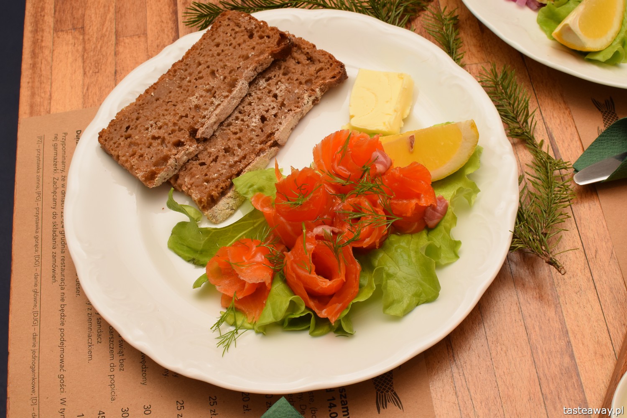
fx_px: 914
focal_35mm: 52
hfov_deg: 37.9
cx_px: 314
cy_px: 209
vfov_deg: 25.8
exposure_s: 1/60
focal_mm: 35
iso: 640
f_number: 13
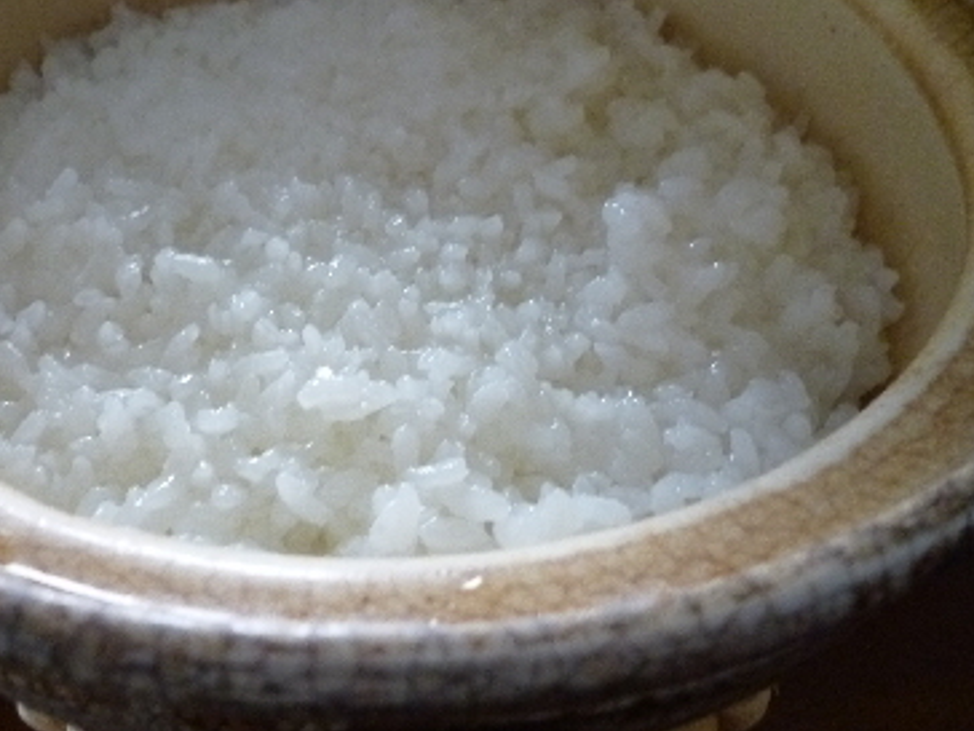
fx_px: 929
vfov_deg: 42.9
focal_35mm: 33
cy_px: 343
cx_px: 385
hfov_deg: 54.9
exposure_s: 1/6
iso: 400
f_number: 2.8
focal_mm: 4.5
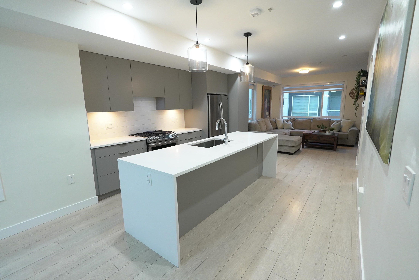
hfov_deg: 96.7
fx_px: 186
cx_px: 210
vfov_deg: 73.7
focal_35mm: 16
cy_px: 140
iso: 1600
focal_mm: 11
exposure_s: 1/80
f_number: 4
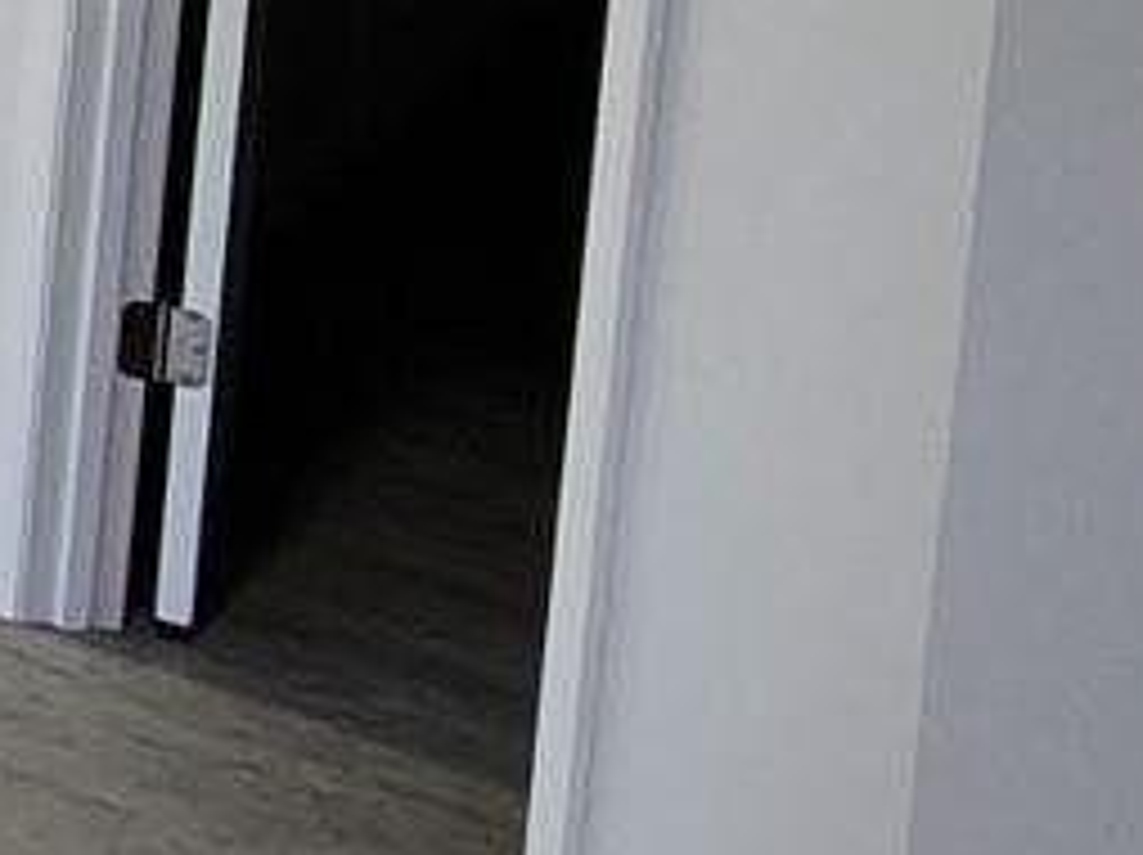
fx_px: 2705
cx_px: -1890
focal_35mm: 82
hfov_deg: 13.3
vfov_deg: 15.7
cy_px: -616
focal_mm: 2.2
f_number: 2.2
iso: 250
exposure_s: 1/60
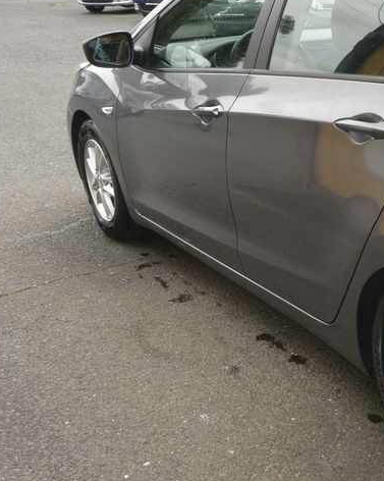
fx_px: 782
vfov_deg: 34.1
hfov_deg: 24.3
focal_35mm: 55
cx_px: 494
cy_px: 220
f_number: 5.6
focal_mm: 10
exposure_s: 1/250
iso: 160
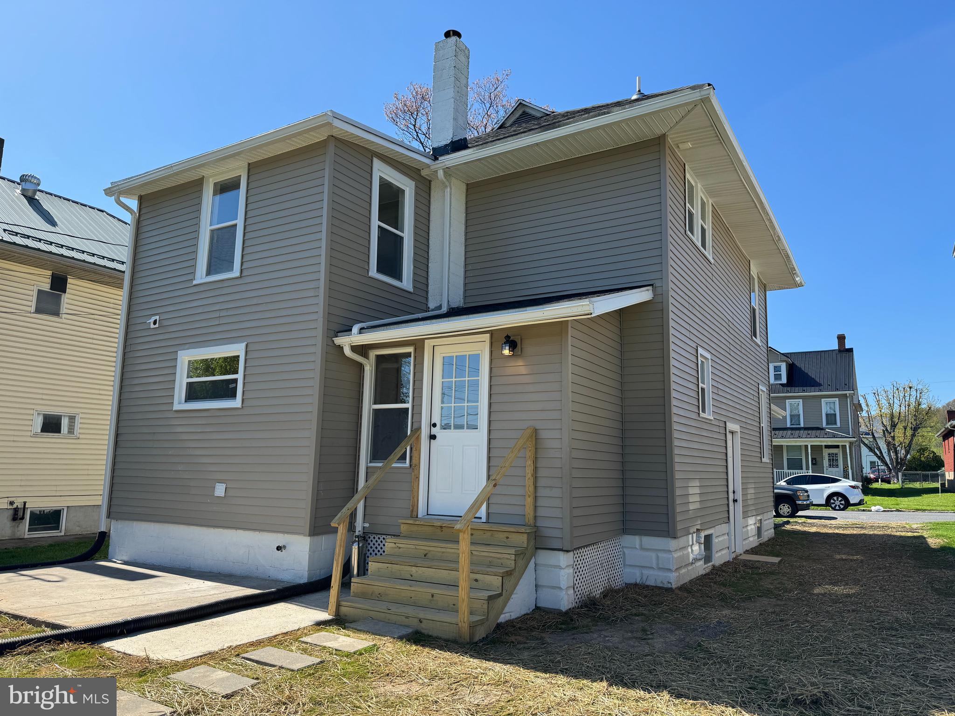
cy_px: 358
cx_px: 478
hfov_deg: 71.6
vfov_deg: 56.8
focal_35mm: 24
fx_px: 662
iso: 80
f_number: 1.78
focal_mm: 6.76
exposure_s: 1/2710
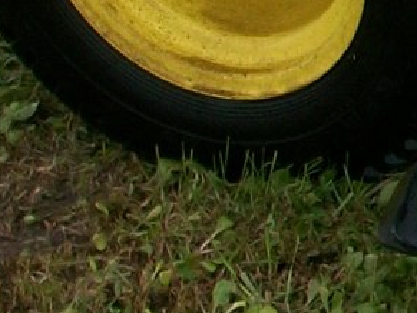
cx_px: 901
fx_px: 2967
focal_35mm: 246
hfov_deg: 7.6
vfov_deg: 5.9
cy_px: -240
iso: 80
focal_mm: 6.3
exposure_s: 1/640
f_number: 3.1
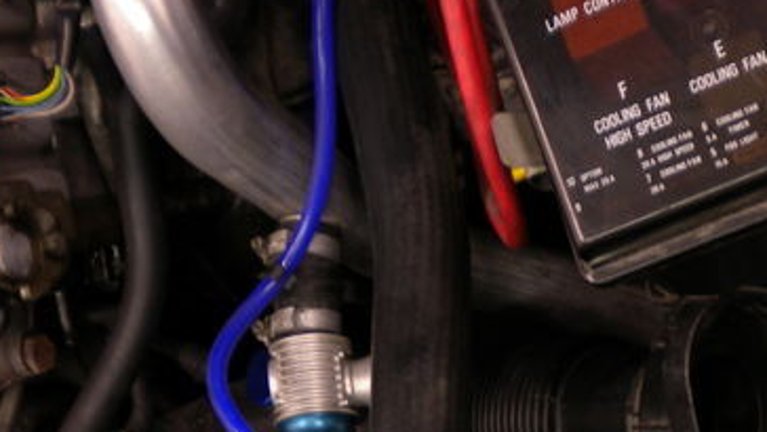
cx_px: 415
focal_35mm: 67
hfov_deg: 31.4
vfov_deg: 17.4
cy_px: 478
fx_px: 1363
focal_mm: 6.3
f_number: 3.1
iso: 80
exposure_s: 1/21.4
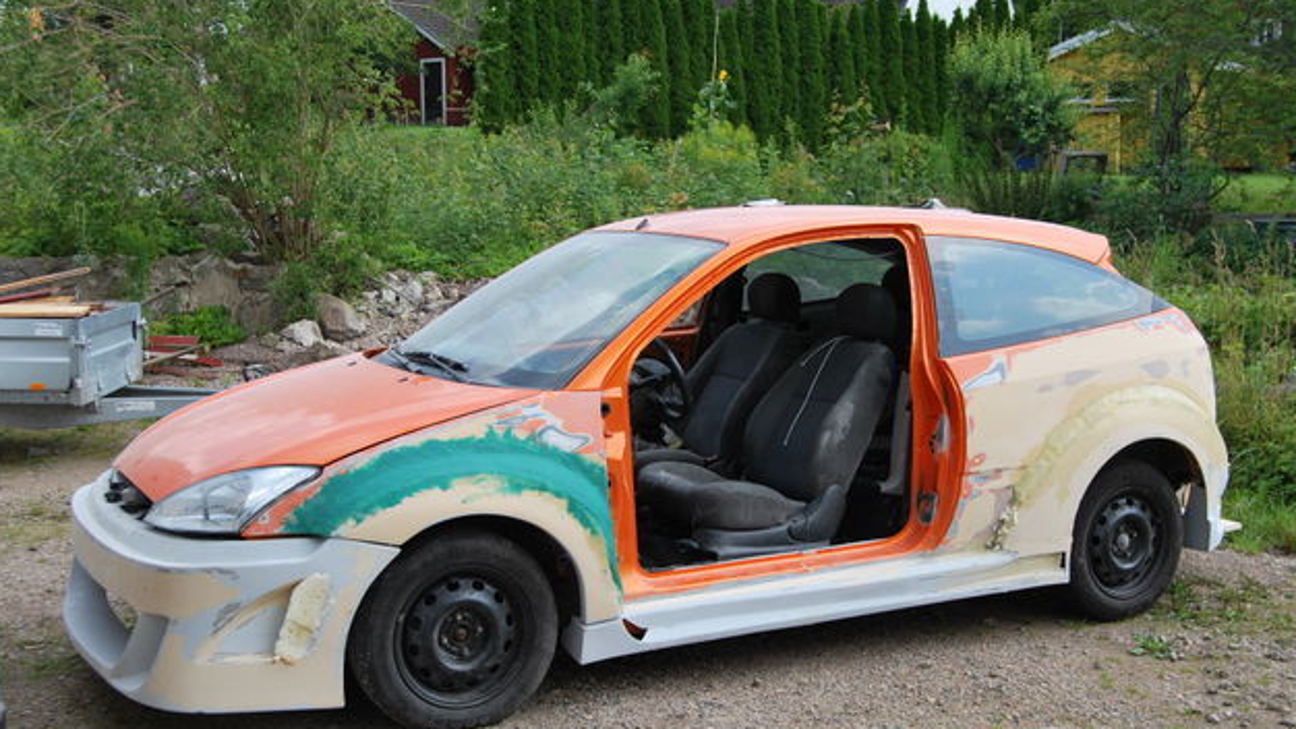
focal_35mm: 45
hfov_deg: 45.5
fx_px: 1546
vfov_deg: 26.5
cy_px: 400
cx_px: 654
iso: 100
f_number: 6.3
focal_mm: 28
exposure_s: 1/160
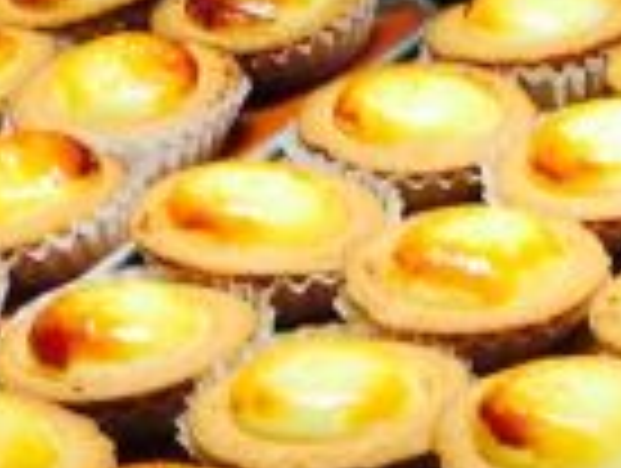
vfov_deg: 9.8
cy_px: 695
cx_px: 734
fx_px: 2642
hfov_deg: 13.1
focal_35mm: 147
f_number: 2.2
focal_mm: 4.15
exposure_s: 1/100
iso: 32
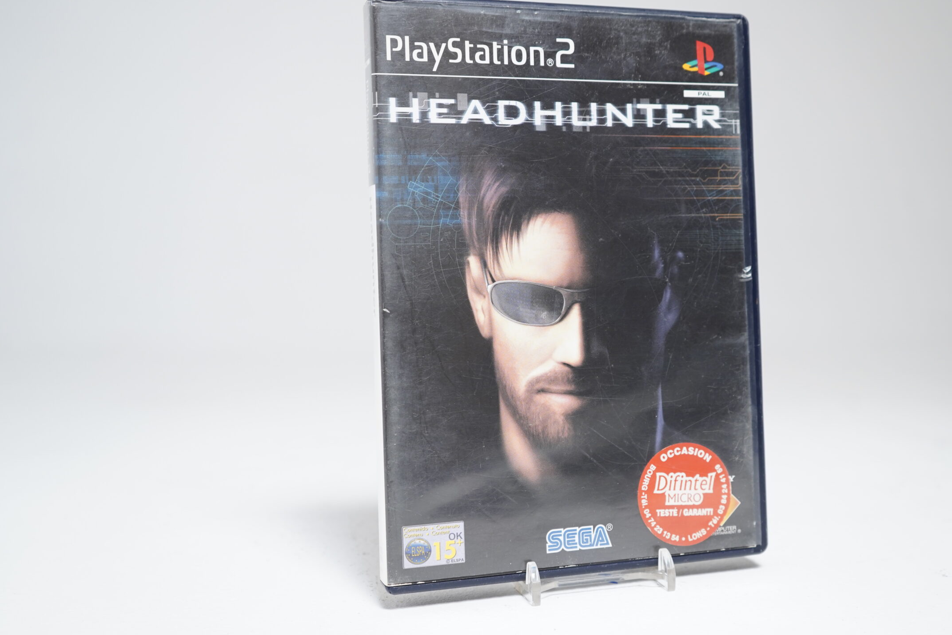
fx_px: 1137
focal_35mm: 43
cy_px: 293
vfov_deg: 31.2
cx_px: 568
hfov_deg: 45.2
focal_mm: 36
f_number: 5
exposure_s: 1/20
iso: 640
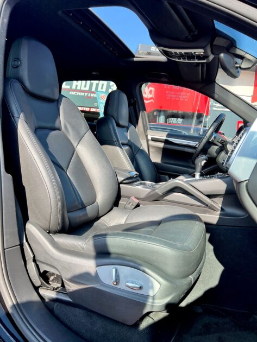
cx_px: 128
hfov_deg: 53.1
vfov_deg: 67.3
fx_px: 257
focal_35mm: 26
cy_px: 171
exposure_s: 1/743
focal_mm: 5.7
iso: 50
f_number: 1.5
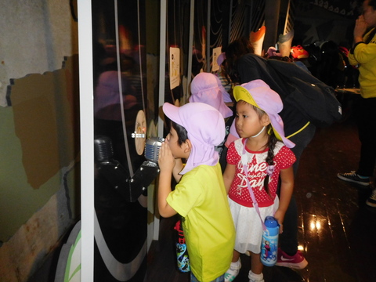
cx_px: 188
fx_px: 272
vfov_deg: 54.9
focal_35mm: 25
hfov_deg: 69.4
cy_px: 141
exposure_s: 1/30
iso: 800
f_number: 6.8
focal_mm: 4.5
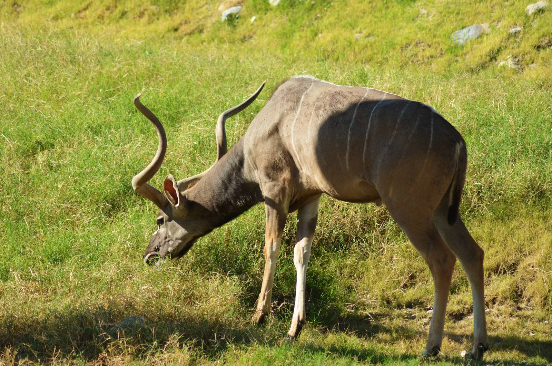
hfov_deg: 7.1
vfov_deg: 4.7
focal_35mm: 292
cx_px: 276
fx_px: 4476
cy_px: 183
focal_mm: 195
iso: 400
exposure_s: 1/1600
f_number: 5
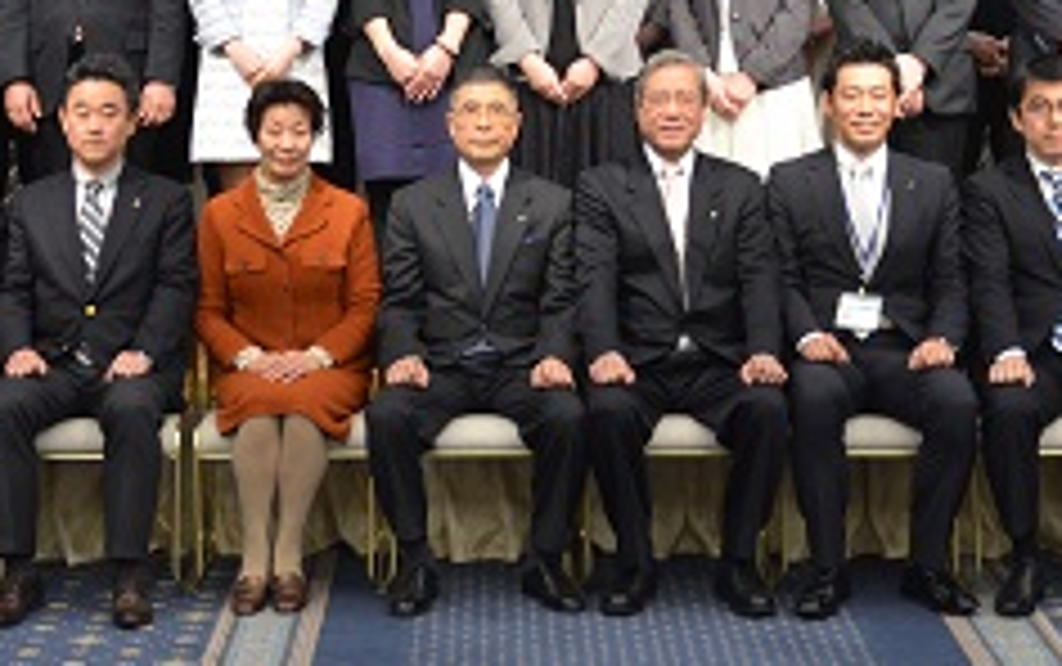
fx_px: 2899
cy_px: -38
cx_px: 554
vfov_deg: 12.9
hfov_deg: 20.8
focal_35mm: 100
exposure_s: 1/60
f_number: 4
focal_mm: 31
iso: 500
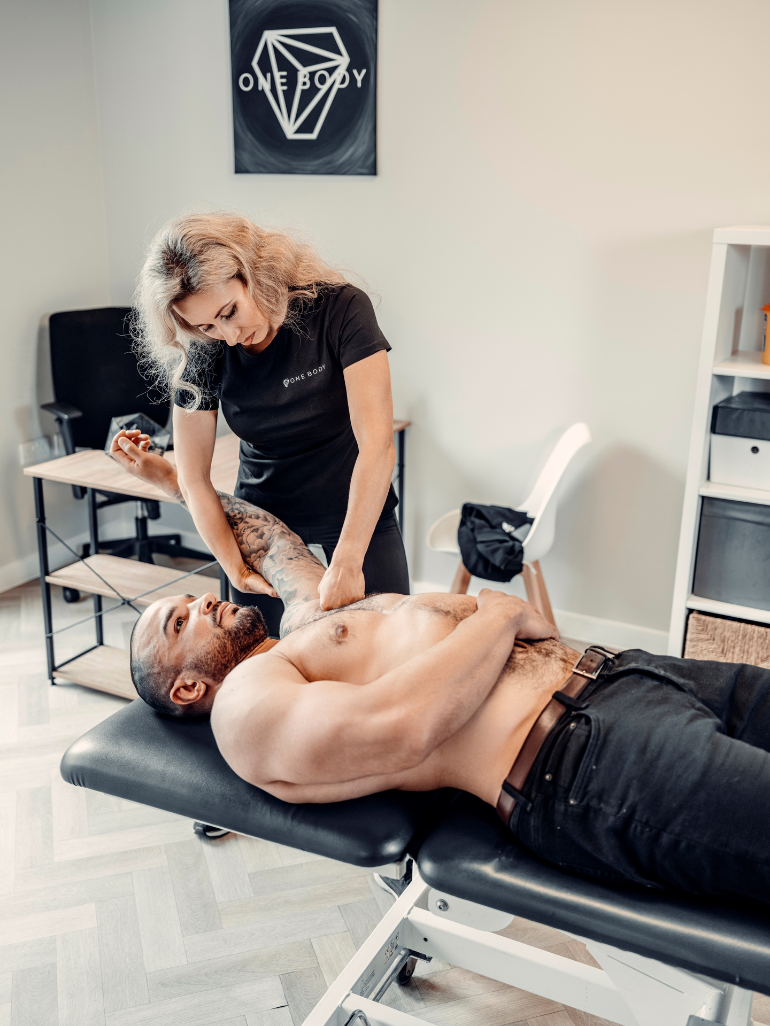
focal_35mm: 36
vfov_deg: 51.4
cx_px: 385
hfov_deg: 39.7
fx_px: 1068
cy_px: 513
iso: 640
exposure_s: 1/125
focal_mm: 45
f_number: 2.8
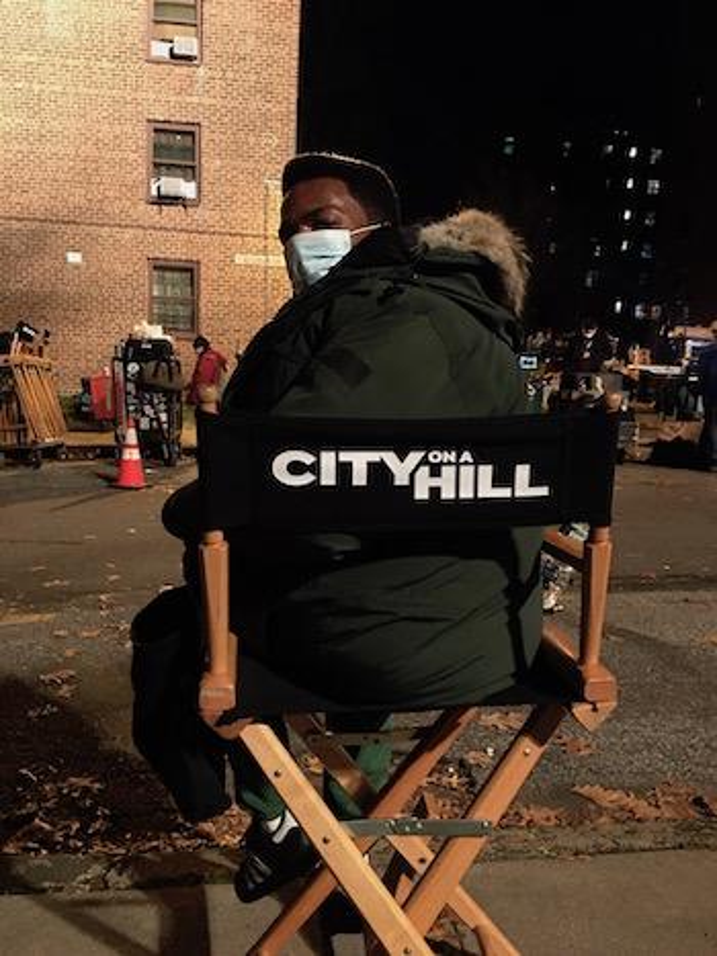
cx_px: 358
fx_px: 801
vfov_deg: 61.7
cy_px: 478
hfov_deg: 48.2
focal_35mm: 29
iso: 64
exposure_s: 1/4
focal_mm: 4.15
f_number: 2.2
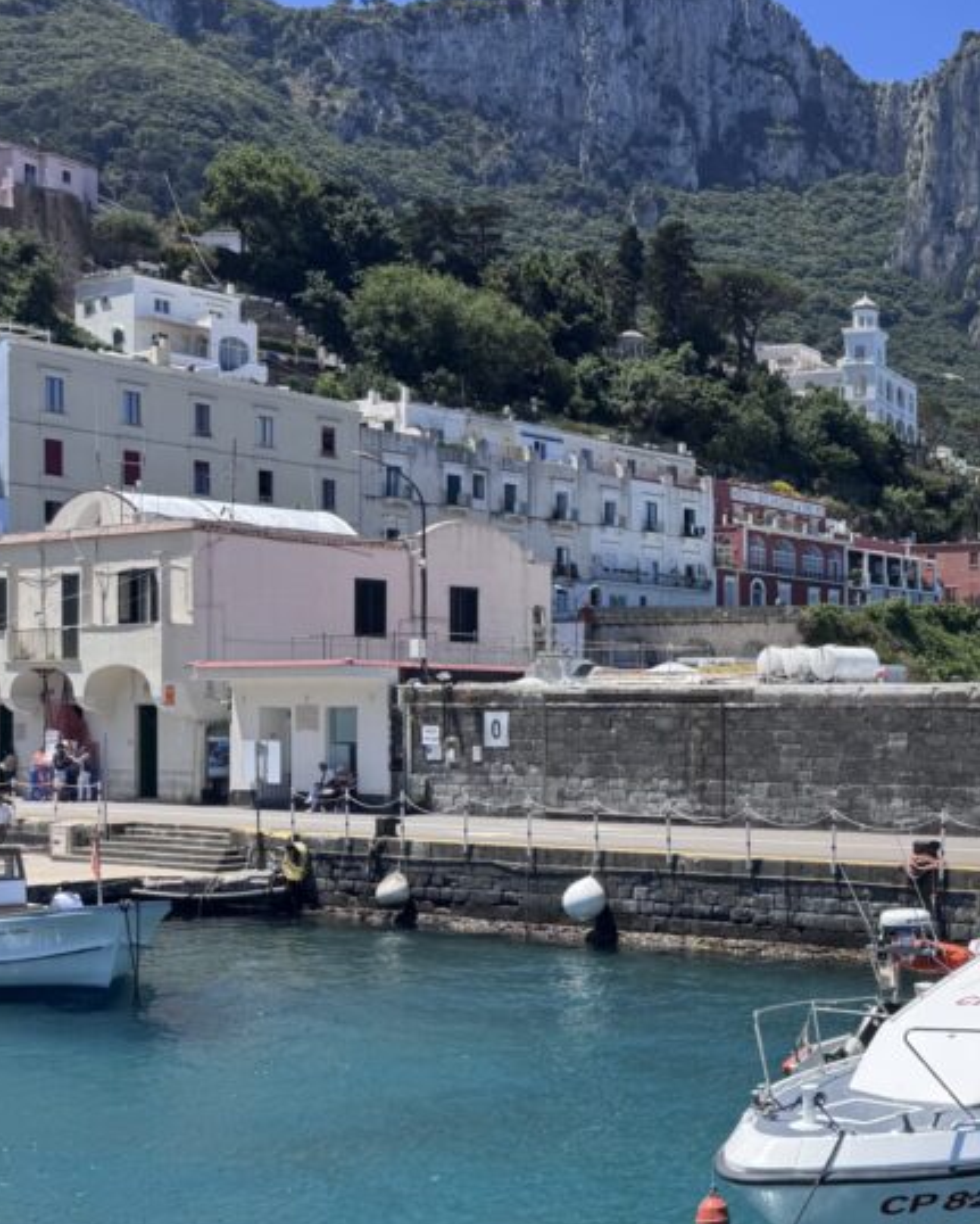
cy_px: 726
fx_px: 1703
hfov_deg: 28.3
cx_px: 1155
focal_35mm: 47
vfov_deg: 39.4
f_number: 1.78
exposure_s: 1/3597
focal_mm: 6.76
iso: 80
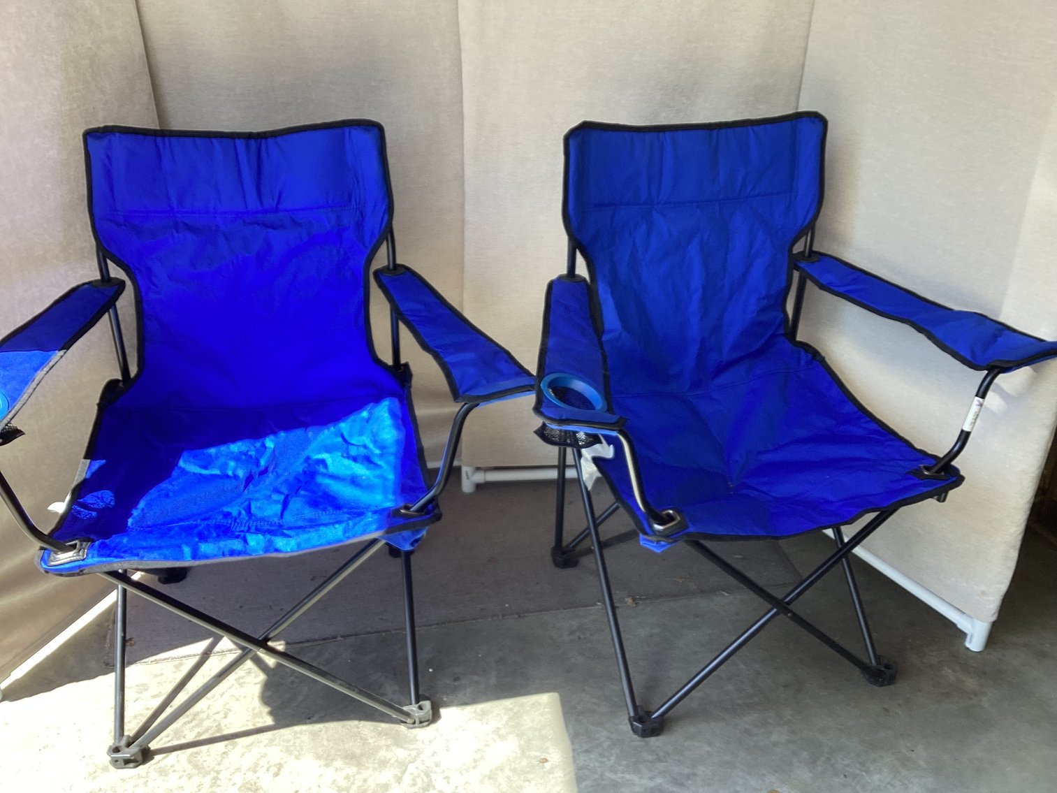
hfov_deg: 58.3
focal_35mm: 31
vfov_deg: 45.4
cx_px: 528
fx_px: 947
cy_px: 396
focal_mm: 3.3
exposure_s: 1/120
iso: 40
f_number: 2.4
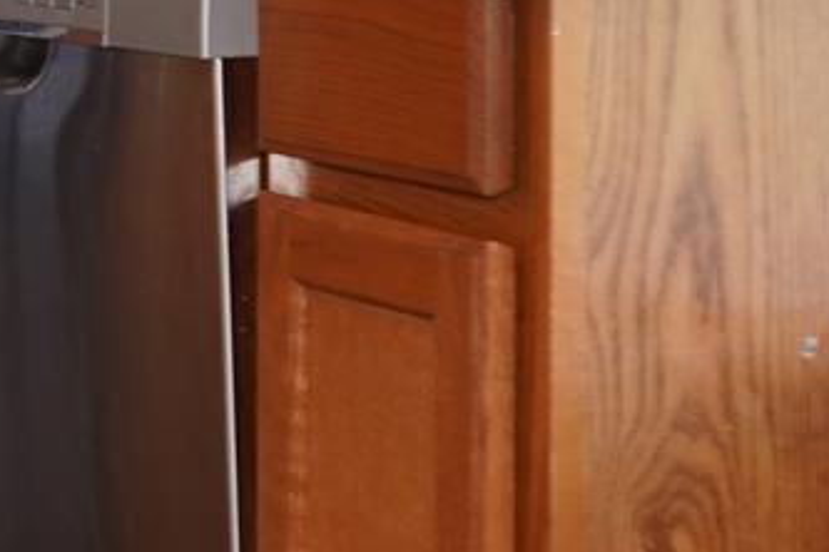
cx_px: -1474
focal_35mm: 172
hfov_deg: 9.8
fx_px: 3960
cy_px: -138
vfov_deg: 7.9
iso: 400
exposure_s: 1/60
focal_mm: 28
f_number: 4
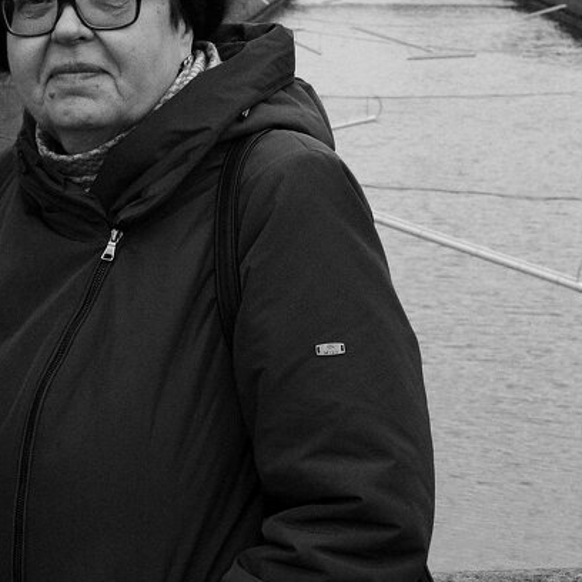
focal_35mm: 125
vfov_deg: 13.9
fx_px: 2378
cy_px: 106
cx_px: 116
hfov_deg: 13.9
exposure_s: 1/400
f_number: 13
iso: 6400
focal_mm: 50
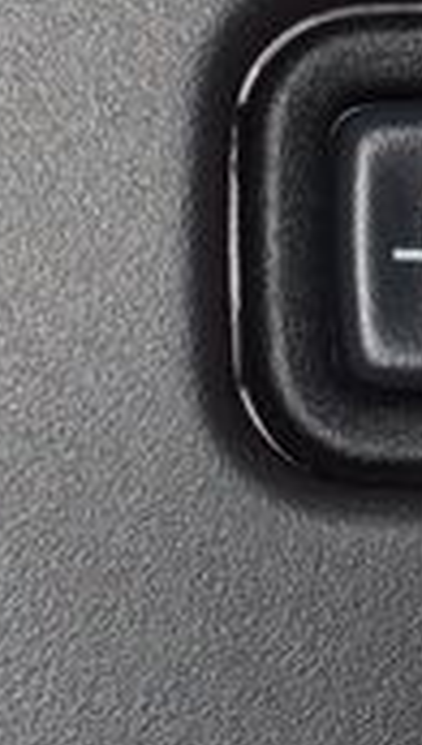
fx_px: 6311
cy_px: 179
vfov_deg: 6.7
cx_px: 482
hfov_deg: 3.8
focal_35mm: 319
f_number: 8
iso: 100
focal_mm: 55
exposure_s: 1/60
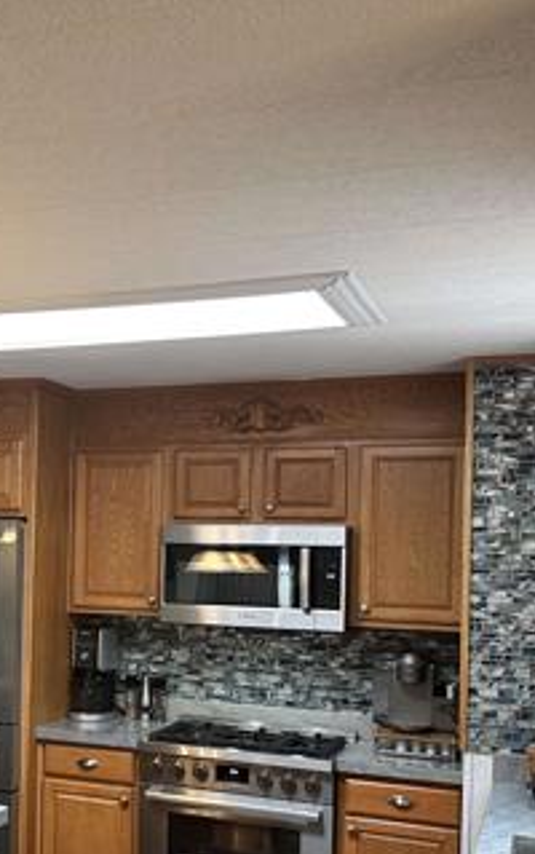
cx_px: -62
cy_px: 533
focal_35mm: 51
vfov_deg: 39.3
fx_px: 1187
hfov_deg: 23.7
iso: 125
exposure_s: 1/60
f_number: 1.78
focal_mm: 6.86
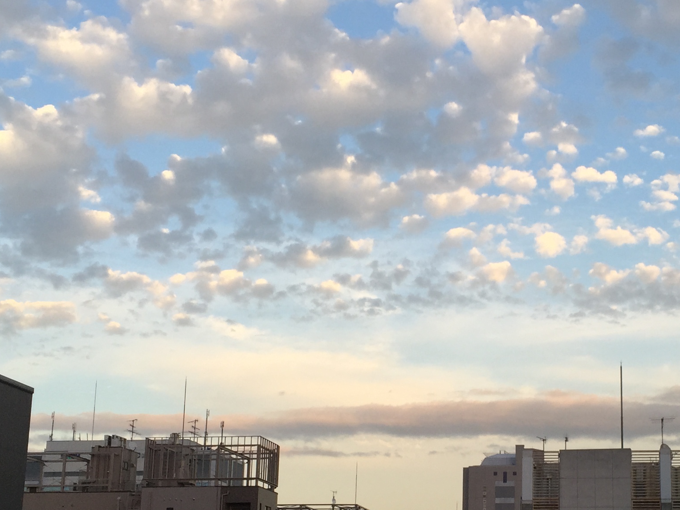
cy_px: 375
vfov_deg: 23.4
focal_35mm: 62
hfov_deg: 30.8
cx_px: 493
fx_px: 1218
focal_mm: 4.15
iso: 32
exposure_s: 1/425
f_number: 2.2
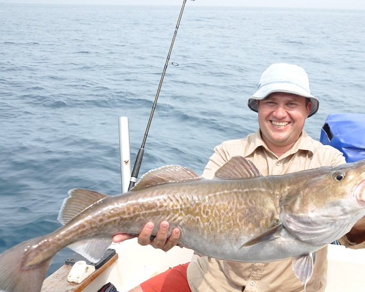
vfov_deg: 35.1
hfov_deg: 42.6
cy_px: 160
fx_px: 461
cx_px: 245
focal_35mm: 43
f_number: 9
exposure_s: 1/320
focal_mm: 21
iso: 400
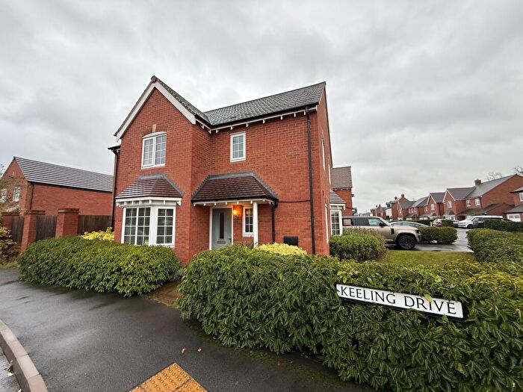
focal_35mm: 14
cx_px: 262
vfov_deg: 85.7
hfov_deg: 102.1
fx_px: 212
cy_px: 196
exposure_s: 1/99
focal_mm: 2.22
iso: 160
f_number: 2.2
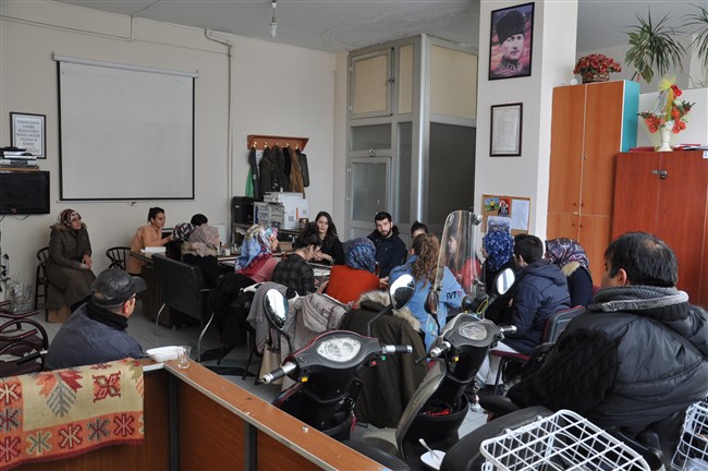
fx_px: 619
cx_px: 354
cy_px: 236
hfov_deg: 59.5
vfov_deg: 41.6
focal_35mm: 32
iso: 400
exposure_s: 1/60
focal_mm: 21
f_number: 4
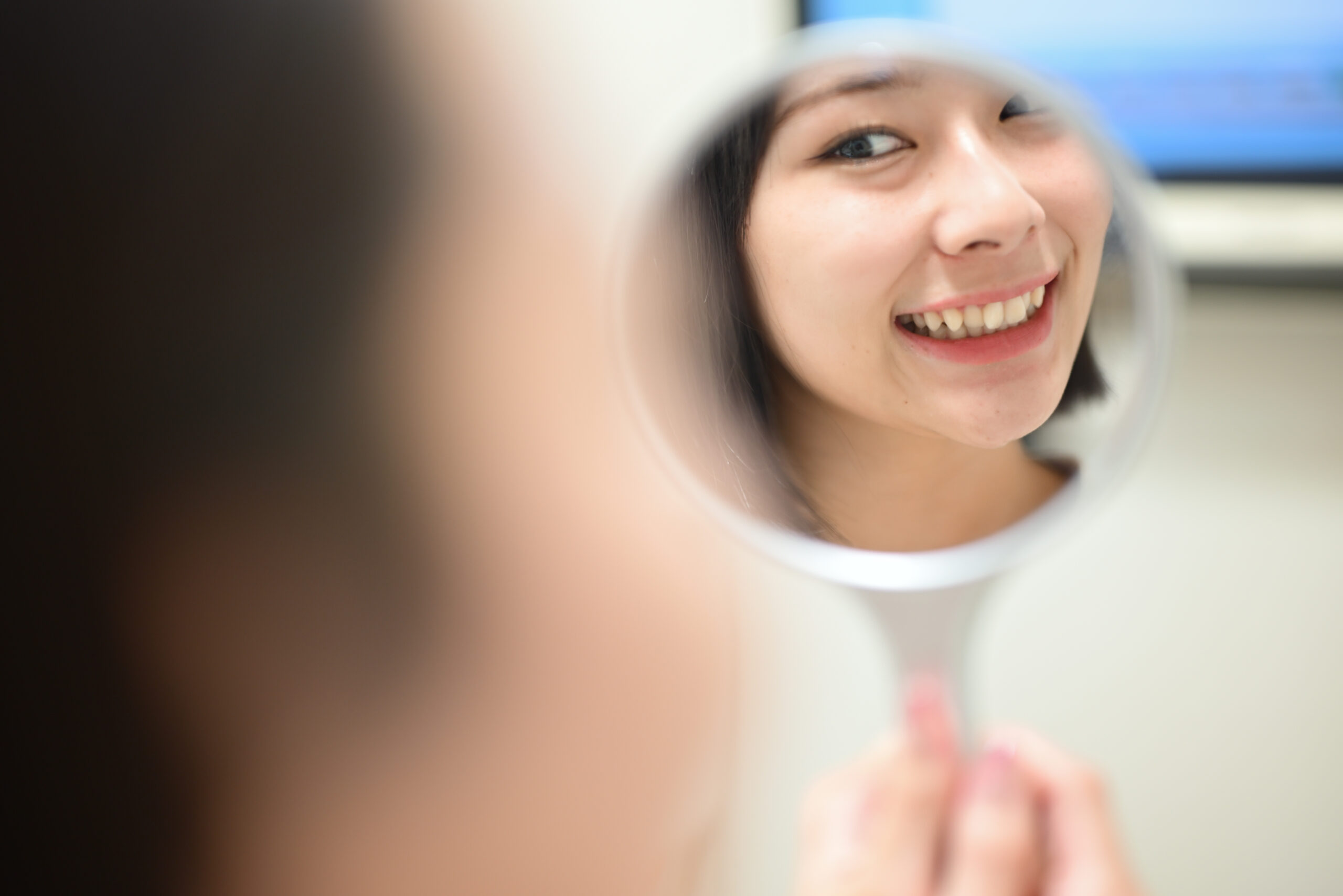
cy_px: 448
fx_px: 1866
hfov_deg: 39.6
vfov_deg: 27.0
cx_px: 672
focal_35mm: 50
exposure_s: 1/60
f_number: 1.4
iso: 200
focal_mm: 50
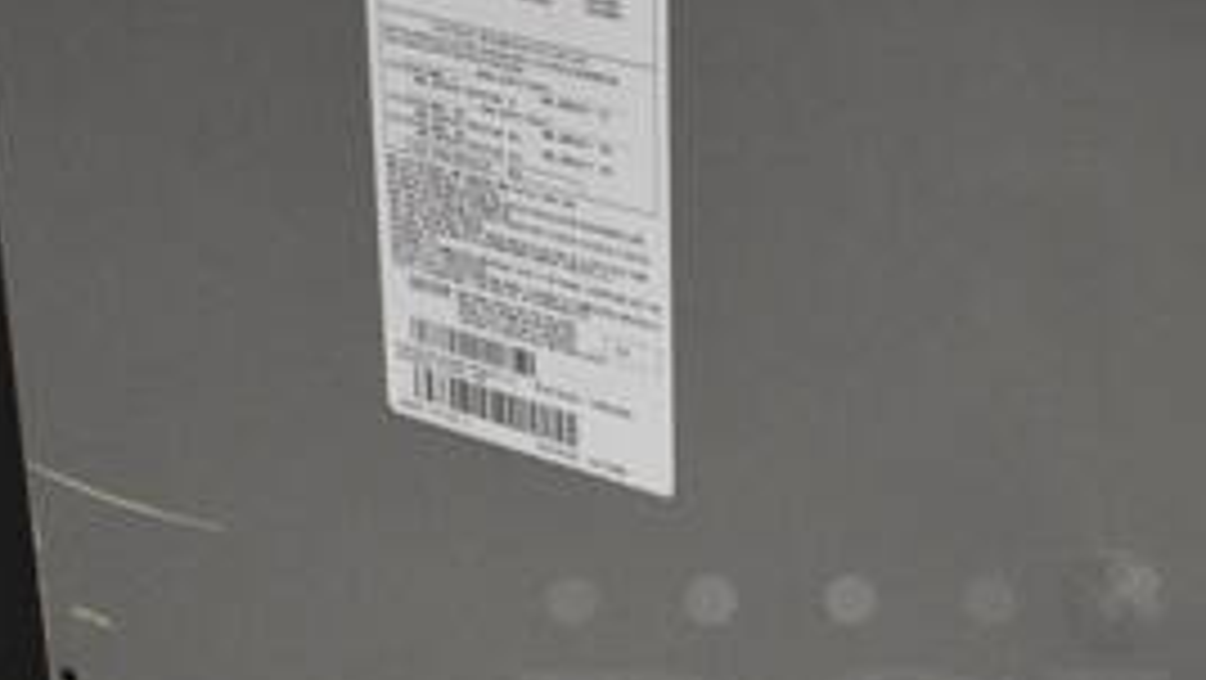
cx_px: 850
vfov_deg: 11.2
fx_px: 3423
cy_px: 786
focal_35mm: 107
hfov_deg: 19.9
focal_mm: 20
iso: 2200
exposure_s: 1/125
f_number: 3.5
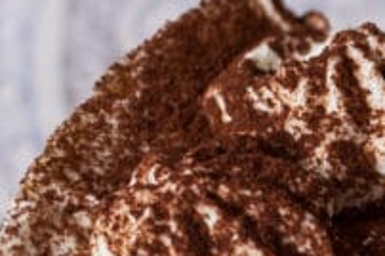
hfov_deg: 5.3
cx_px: 808
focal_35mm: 381
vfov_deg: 3.6
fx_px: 4068
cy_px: 120
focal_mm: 50
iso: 100
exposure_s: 1/13
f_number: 4
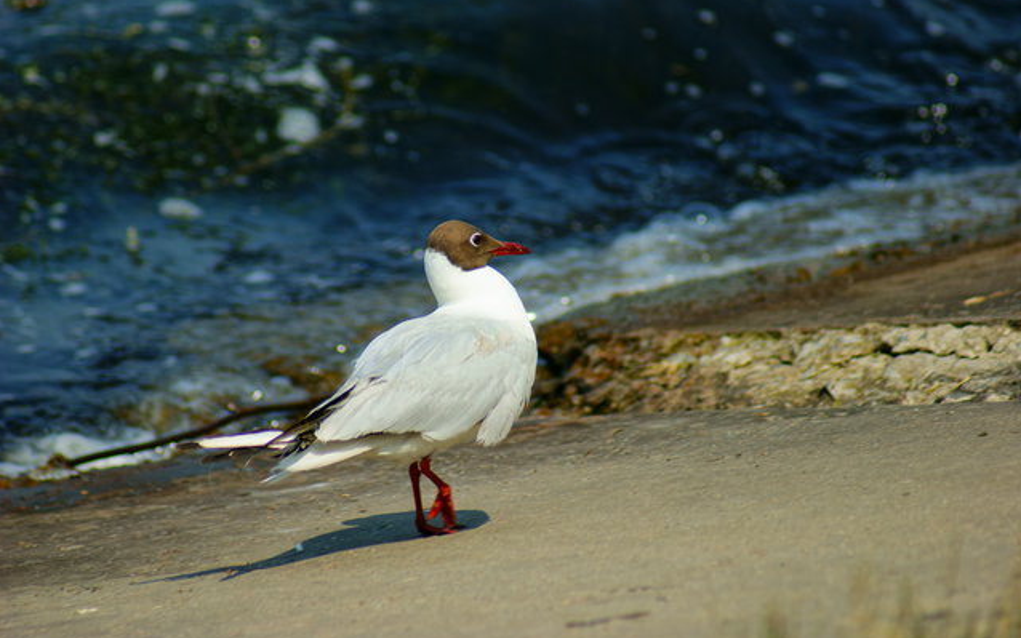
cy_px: 310
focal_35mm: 460
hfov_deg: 4.6
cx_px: 510
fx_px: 12802
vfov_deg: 2.9
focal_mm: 300
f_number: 5.6
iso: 100
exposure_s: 1/500
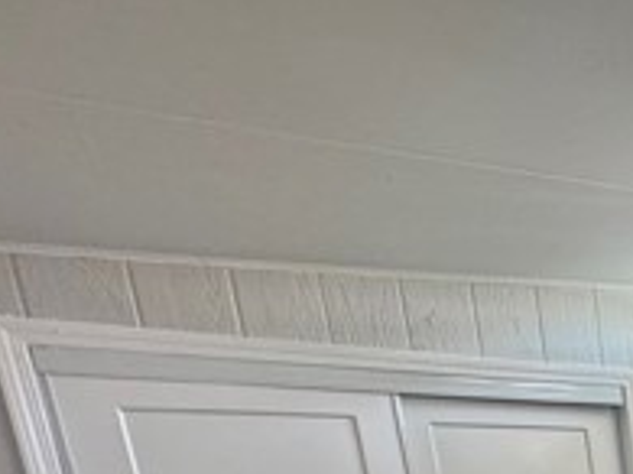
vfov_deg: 24.5
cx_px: 915
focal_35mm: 46
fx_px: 841
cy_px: 711
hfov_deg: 28.9
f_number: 2.2
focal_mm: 2.22
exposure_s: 1/60
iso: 250
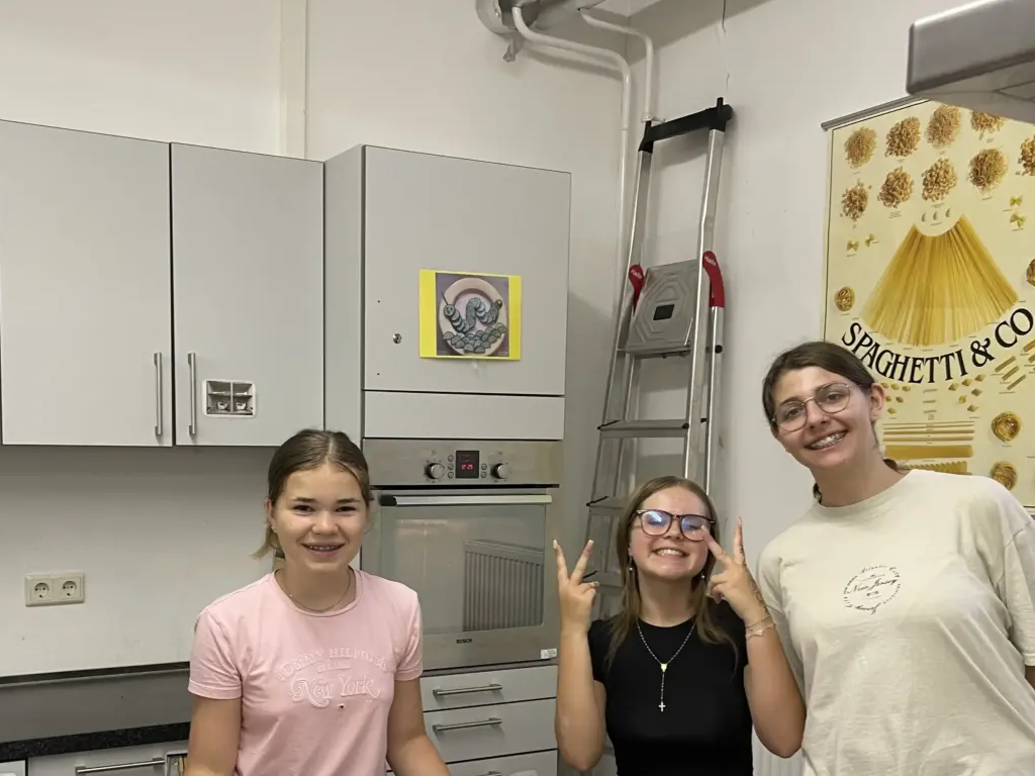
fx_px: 1166
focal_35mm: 39
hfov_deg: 47.6
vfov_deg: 36.1
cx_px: 413
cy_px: 569
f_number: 1.6
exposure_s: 1/50
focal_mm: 4.2
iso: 100
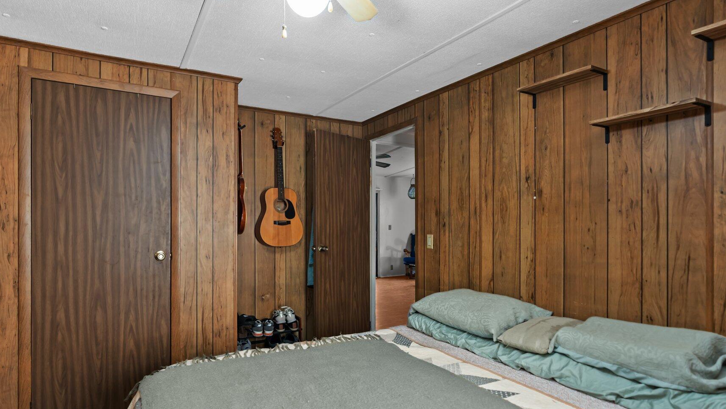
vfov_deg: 55.8
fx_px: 385
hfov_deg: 86.6
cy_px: 215
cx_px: 352
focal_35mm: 20
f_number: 5
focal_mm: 16
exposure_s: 1/1.67
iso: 640
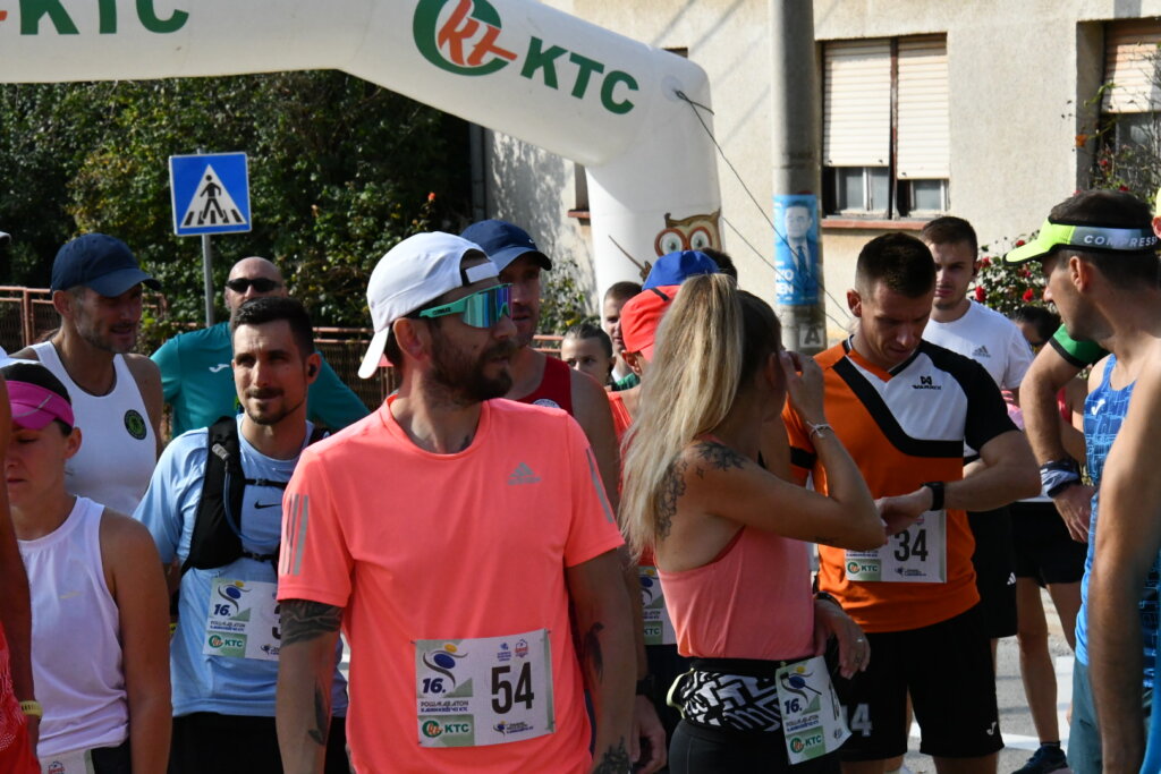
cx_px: 580
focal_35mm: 150
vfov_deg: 9.2
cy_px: 387
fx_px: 4838
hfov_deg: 13.7
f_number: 14
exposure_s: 1/3200
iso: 3200
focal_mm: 100
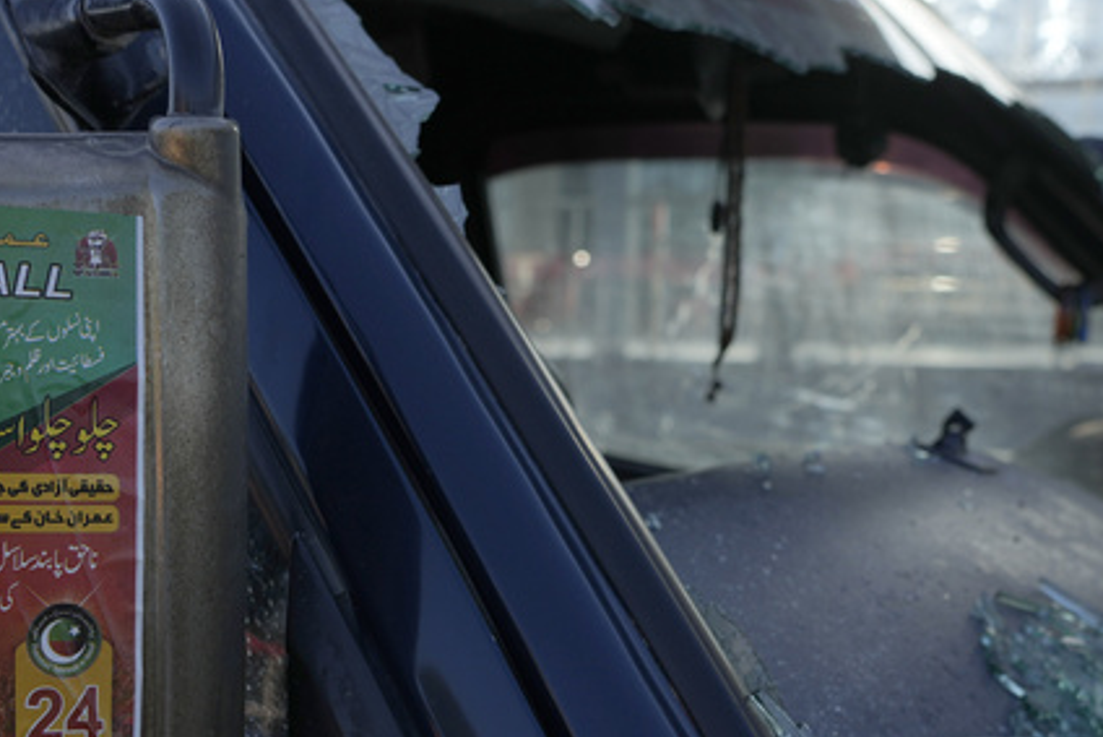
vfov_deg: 23.0
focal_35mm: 58
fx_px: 1778
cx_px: 466
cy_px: 605
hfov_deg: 34.4
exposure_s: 1/500
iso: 100
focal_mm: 24
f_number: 5
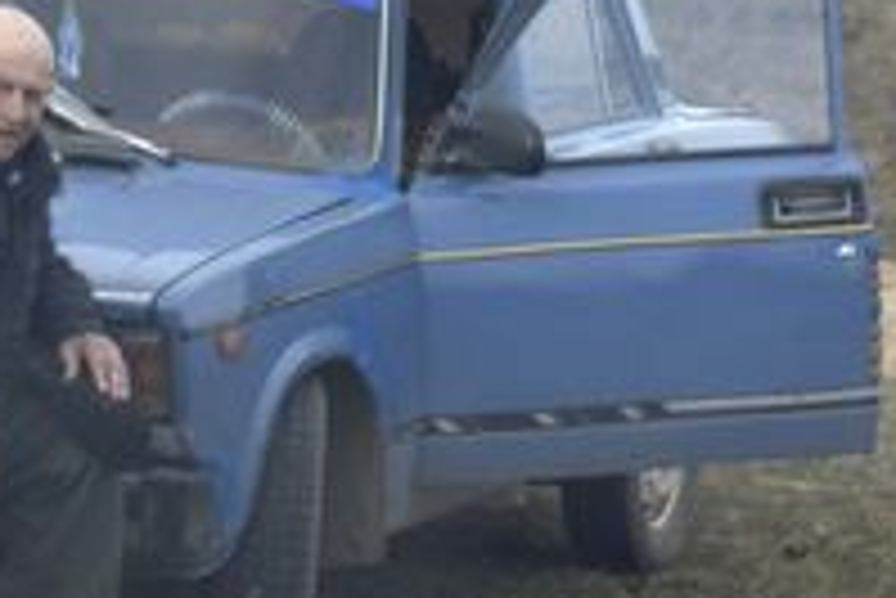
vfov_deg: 4.4
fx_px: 7743
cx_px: 585
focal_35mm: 311
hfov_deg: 6.6
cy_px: 137
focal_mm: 55
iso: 400
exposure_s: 1/800
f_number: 5.6
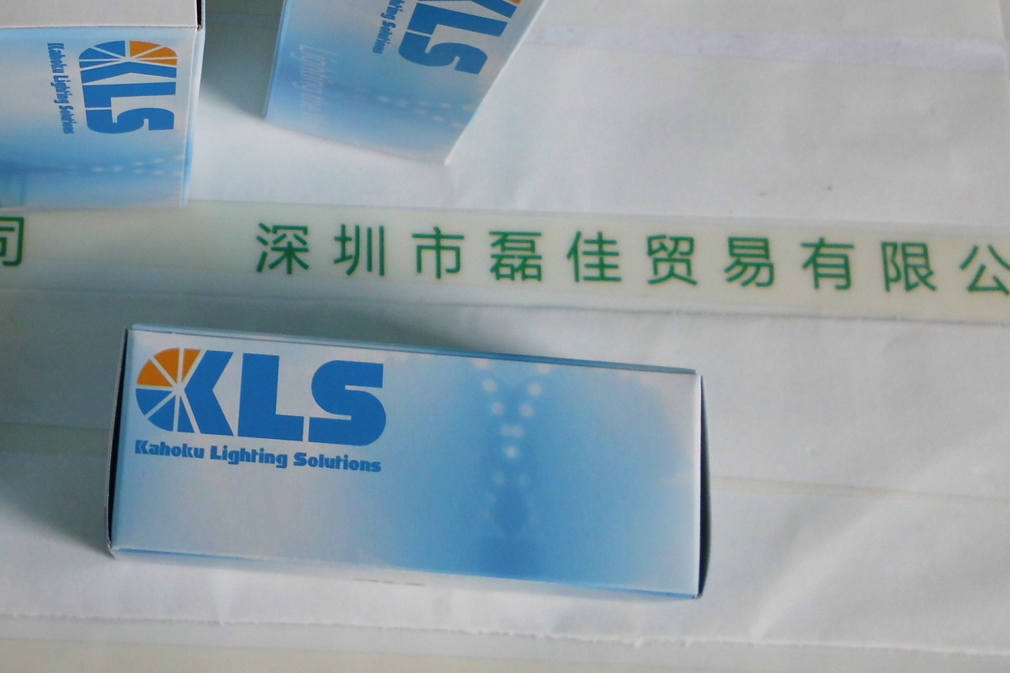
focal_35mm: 54
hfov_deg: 35.8
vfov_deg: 24.9
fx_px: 1515
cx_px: 223
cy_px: 201
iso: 100
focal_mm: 5.5
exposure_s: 1/76
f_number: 3.5
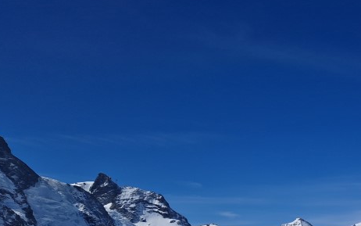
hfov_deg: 34.5
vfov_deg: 22.5
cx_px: 352
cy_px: 257
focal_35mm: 54
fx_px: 531
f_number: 1.8
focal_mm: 5.4
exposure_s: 1/9728
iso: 50
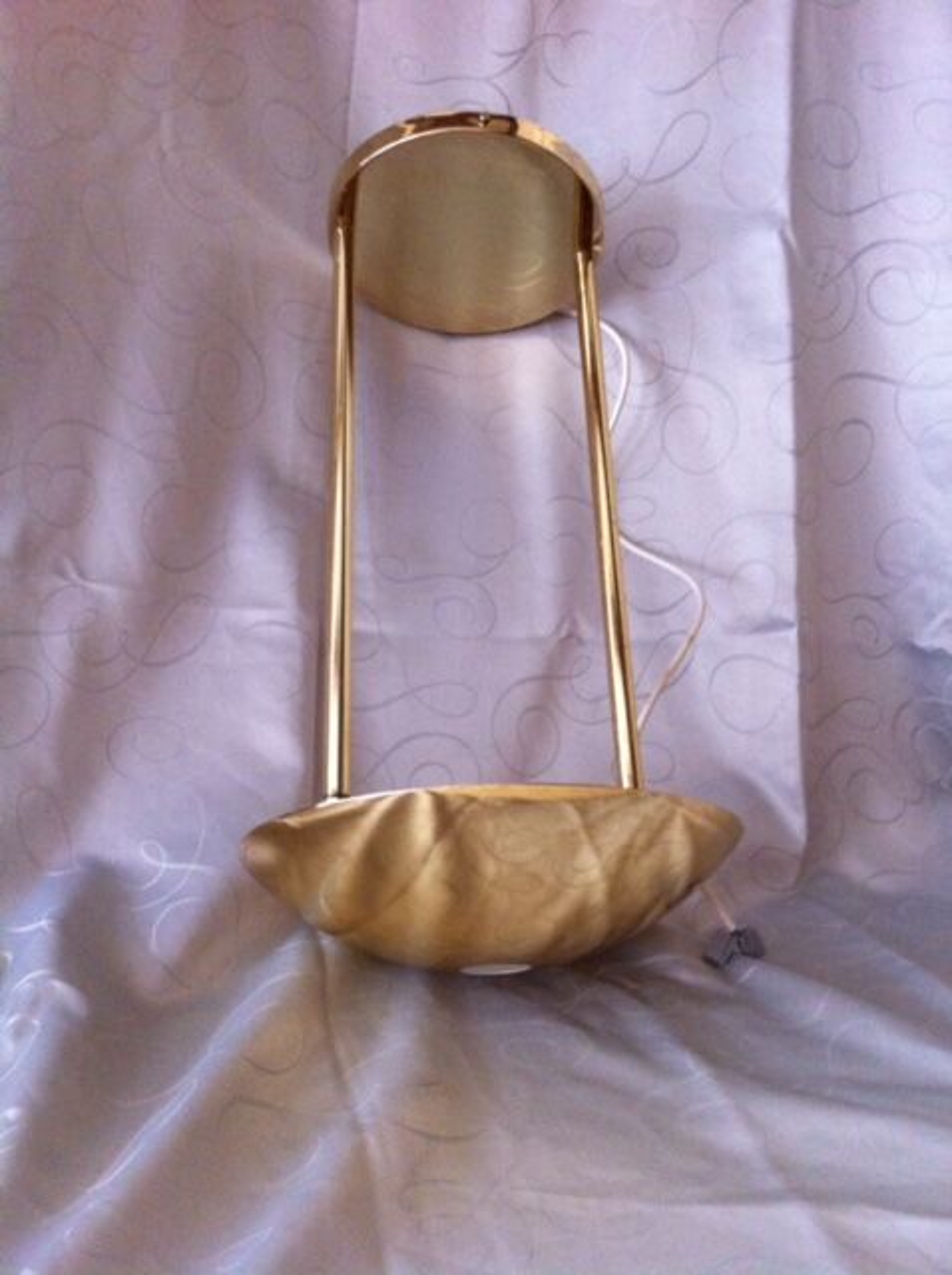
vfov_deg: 52.7
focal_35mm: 35
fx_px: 1287
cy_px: 638
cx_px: 476
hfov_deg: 40.6
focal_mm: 3.85
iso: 250
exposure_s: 1/15
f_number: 2.8
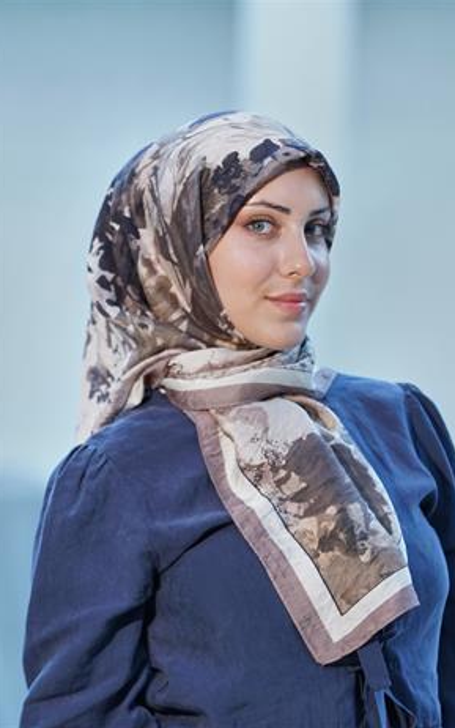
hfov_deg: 10.4
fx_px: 2498
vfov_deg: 16.6
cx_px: 236
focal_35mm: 126
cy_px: 364
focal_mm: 123
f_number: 3.5
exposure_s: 1/200
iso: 640
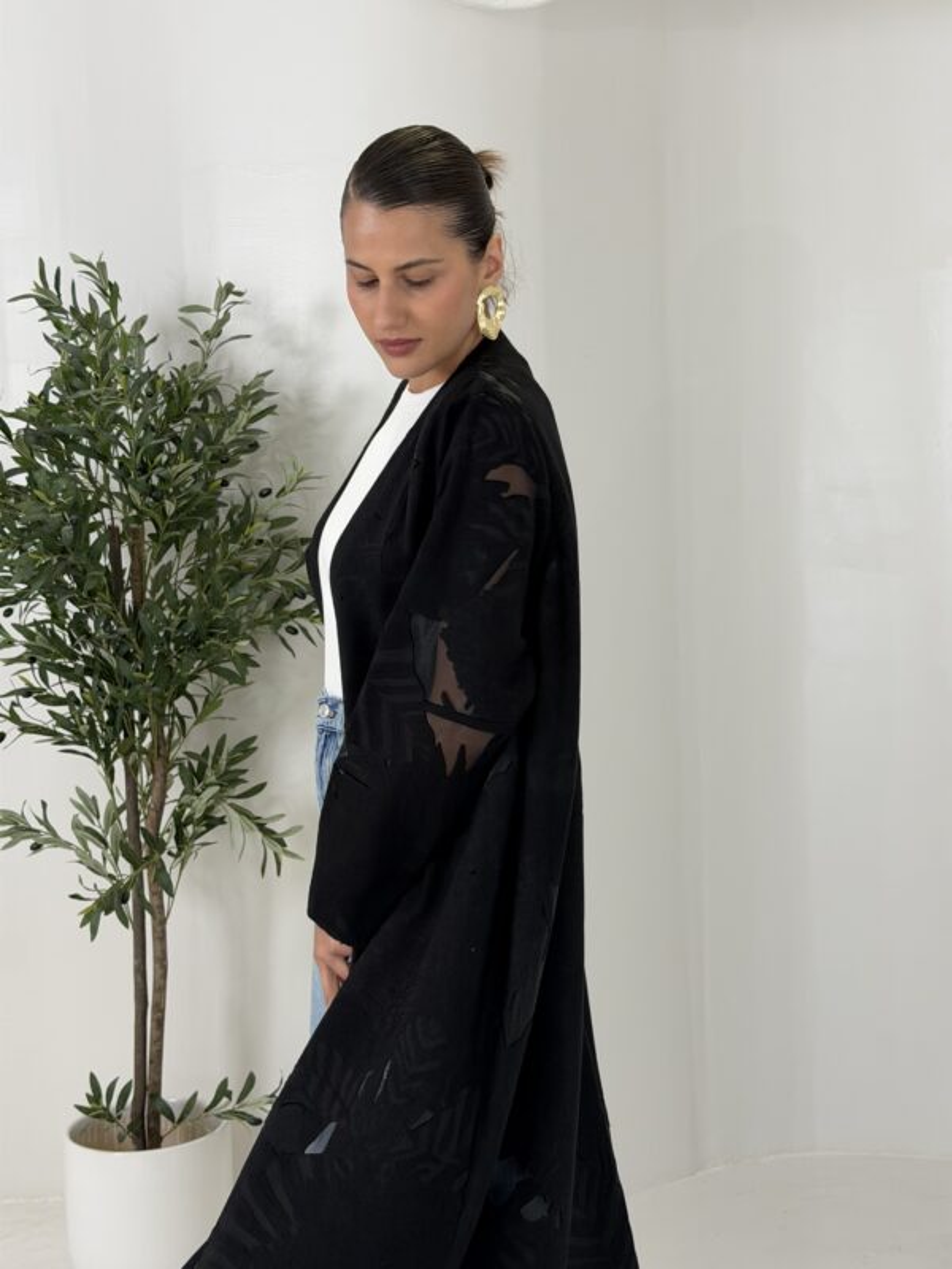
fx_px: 1760
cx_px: 476
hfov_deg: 30.3
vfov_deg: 39.7
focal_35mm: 48
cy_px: 634
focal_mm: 6.76
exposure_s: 1/420
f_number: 1.78
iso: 64
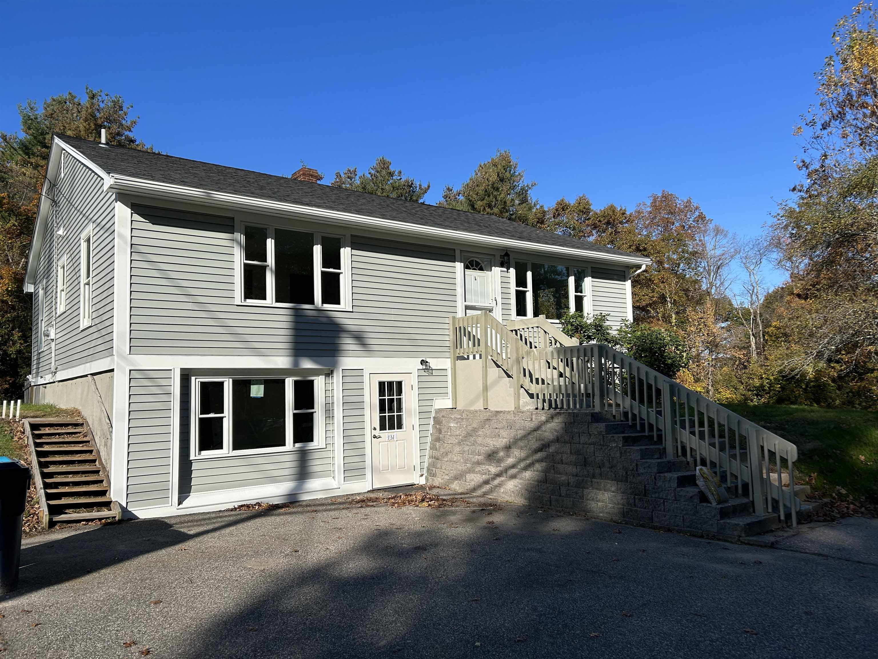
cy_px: 330
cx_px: 439
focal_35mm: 26
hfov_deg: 67.3
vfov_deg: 53.1
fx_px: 659
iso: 50
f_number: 1.5
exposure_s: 1/5319
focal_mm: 5.7
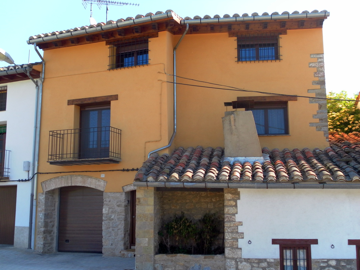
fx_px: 478
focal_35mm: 46
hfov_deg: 41.2
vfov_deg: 31.5
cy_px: 135
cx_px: 180
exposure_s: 1/160
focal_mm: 8.2
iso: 80
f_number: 4.3
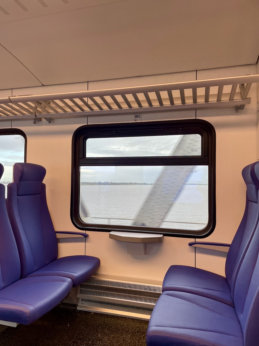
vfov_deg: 67.3
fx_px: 259
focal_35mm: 26
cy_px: 173
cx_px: 130
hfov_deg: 53.1
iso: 32
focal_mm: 4.2
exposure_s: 1/89
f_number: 1.6
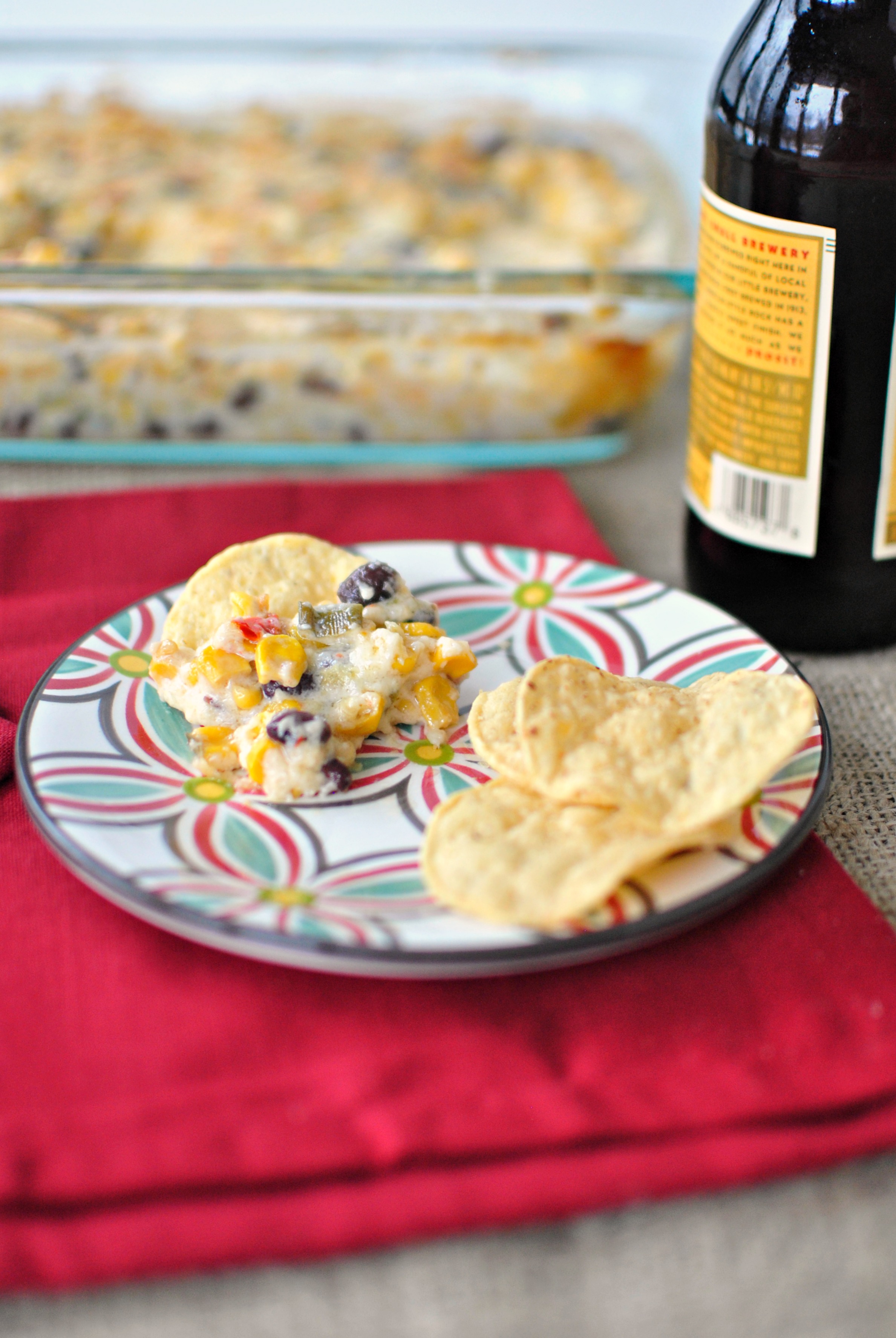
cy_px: 669
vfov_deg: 37.8
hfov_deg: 25.8
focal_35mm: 52
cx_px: 448
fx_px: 1954
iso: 320
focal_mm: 35
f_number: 1.8
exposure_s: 1/160
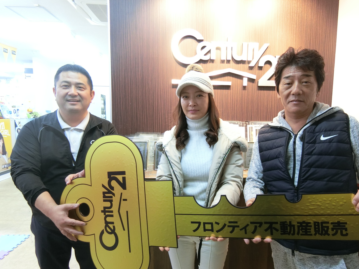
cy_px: 141
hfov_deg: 78.8
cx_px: 198
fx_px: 218
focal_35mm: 21
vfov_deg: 63.4
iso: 400
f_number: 2.7
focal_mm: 4.06
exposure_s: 1/40
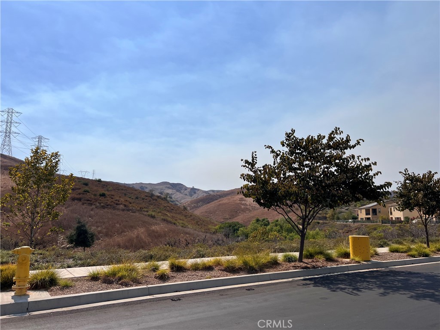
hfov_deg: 67.3
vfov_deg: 53.1
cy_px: 165
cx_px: 220
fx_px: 330
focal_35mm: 26
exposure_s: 1/12658
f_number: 1.5
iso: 50
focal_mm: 5.7
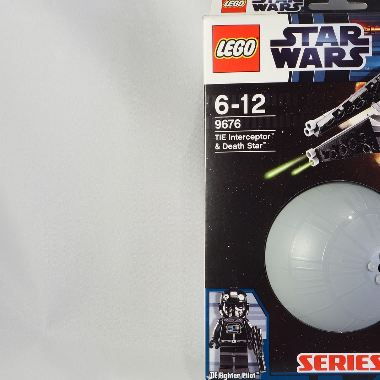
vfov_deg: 23.1
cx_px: 332
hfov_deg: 22.6
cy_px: 188
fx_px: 931
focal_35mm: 75
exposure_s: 1/3.2
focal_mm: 9.8
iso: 80
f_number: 4.5
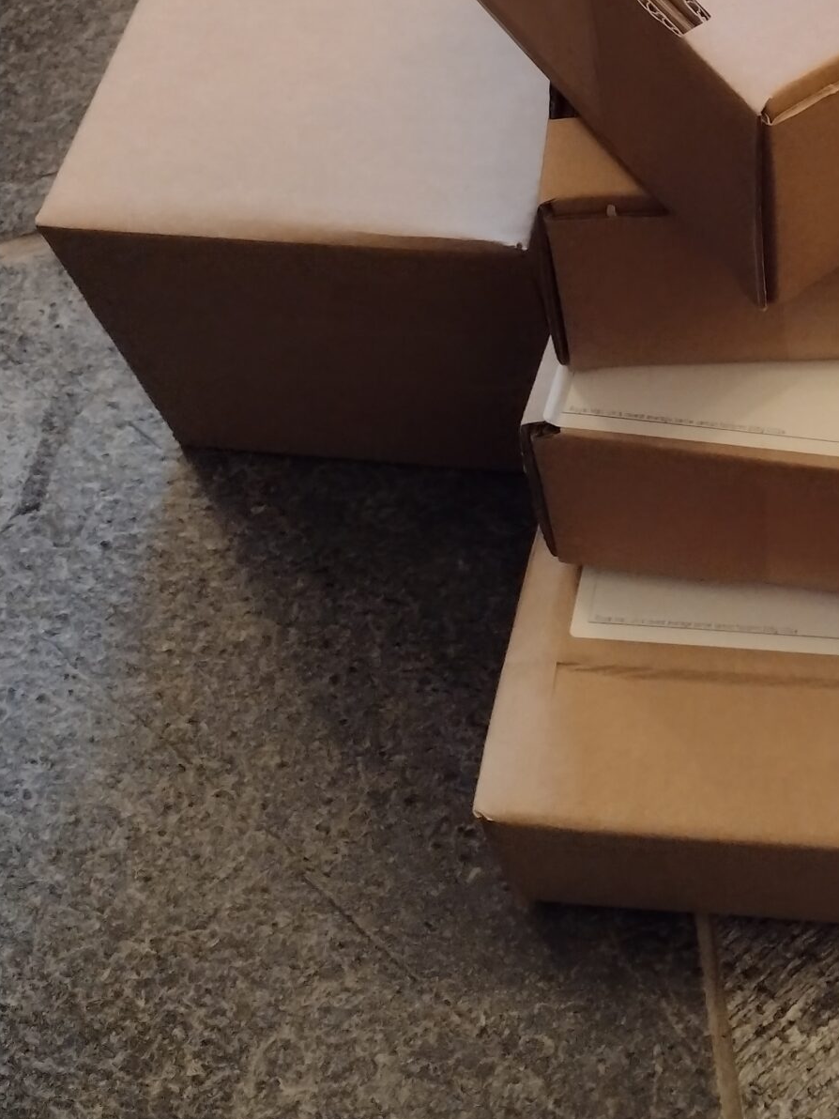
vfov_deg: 30.9
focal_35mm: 58
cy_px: 6
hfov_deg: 23.8
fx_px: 1874
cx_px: 897
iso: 541
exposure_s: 1/50
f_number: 1.7
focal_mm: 4.71
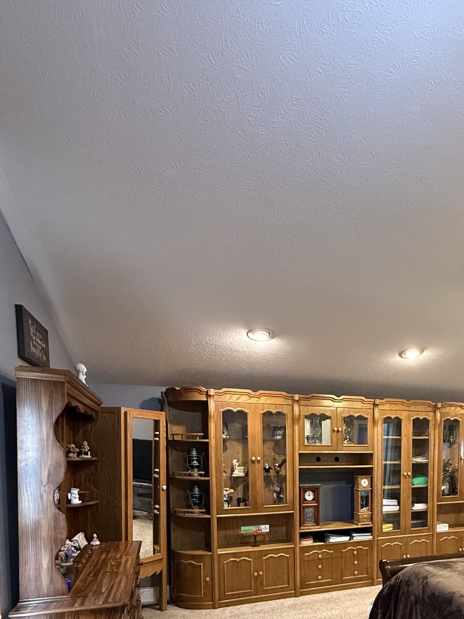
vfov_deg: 65.8
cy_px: 485
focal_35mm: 24
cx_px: 360
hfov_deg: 53.7
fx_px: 429
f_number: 2.2
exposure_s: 1/60
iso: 800
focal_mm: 2.22
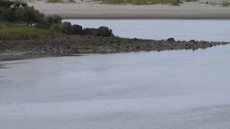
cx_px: 35
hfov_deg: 6.4
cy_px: 46
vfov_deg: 3.6
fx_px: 2043
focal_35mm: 335
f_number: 4.5
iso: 100
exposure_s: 1/1600
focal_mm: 26.8
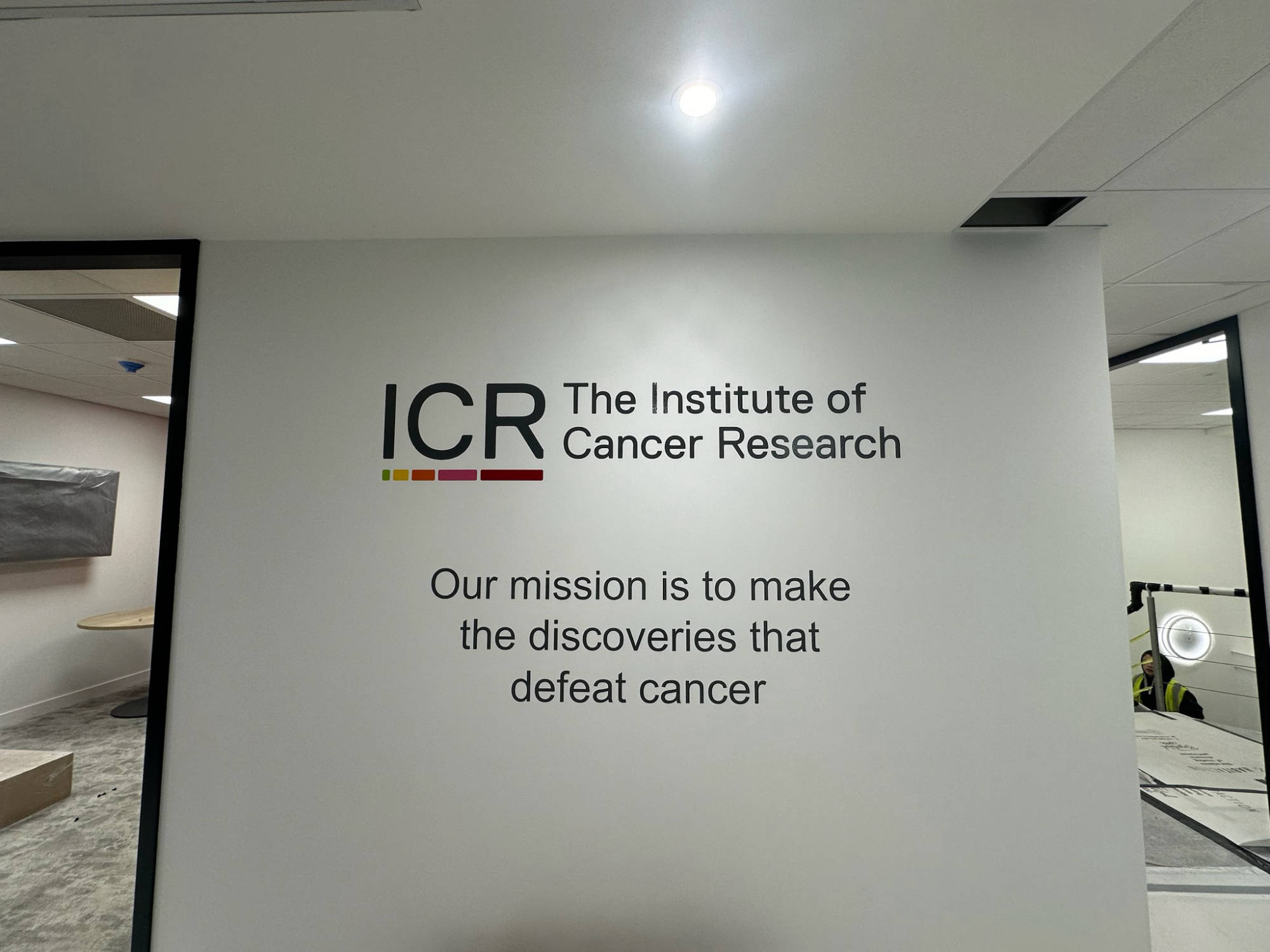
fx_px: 514
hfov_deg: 102.1
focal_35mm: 14
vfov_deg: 85.7
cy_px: 476
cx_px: 635
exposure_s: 1/100
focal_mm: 2.22
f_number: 2.2
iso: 80
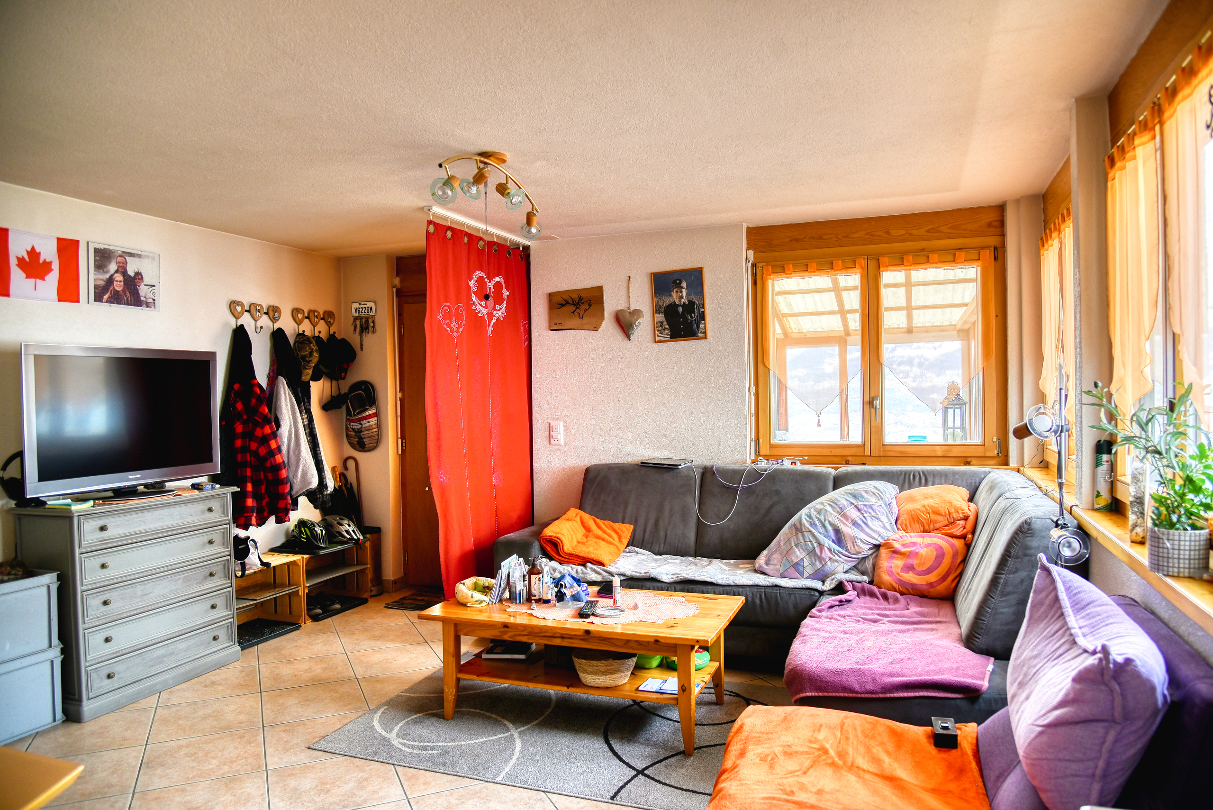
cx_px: 606
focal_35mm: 24
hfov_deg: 73.7
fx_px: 809
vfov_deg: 53.2
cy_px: 405
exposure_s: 1/100
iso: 250
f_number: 5
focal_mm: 24
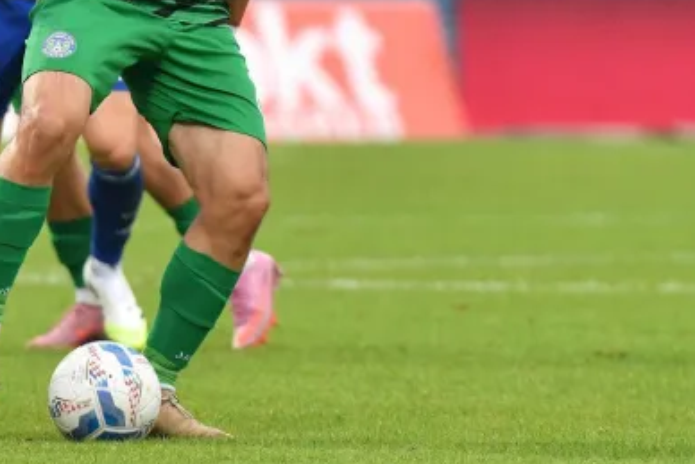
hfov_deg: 3.0
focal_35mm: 685
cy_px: 13
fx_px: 13229
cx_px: 25
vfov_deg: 2.0
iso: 2000
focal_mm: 350
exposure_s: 1/1000
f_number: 5
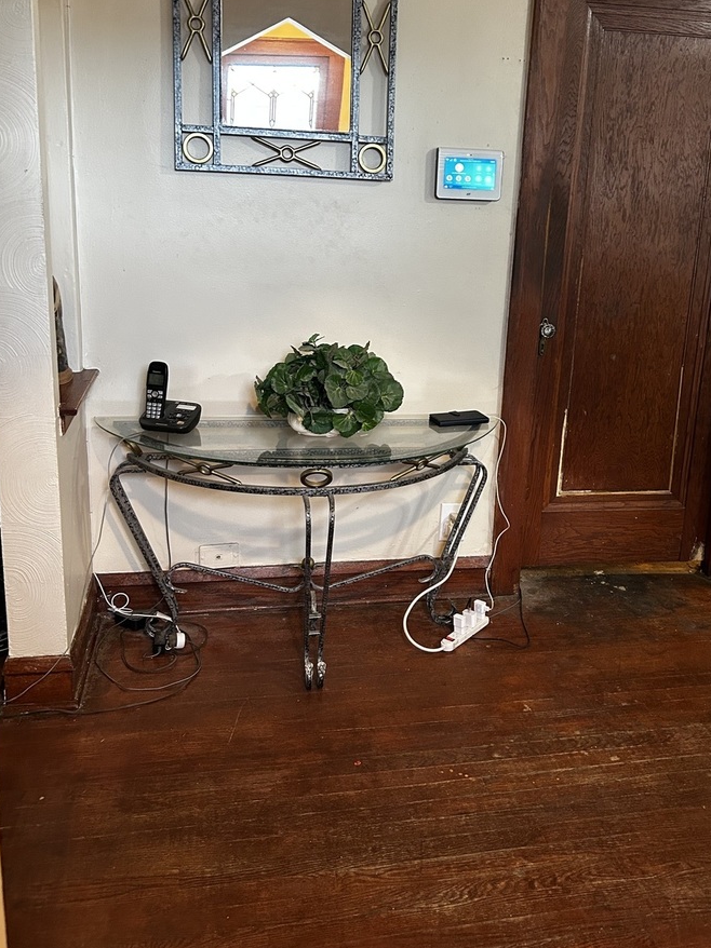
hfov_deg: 43.9
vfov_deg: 56.5
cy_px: 390
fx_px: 877
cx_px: 425
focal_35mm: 32
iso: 400
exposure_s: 1/40
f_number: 1.5
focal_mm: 5.7
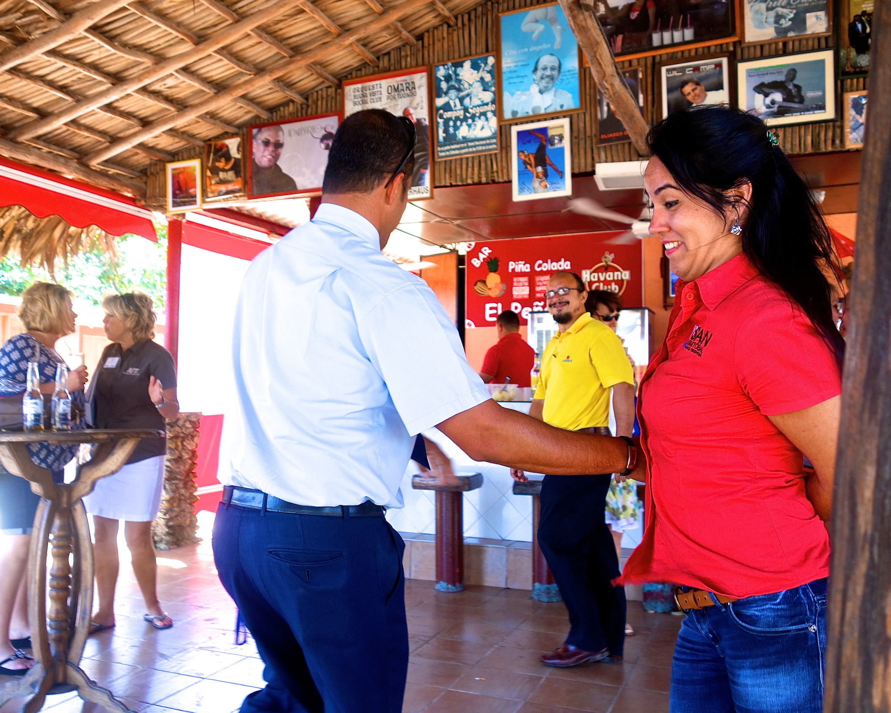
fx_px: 844
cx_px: 408
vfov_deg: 45.8
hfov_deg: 55.6
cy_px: 354
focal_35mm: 32
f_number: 2.8
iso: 160
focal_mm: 10.4
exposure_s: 1/125
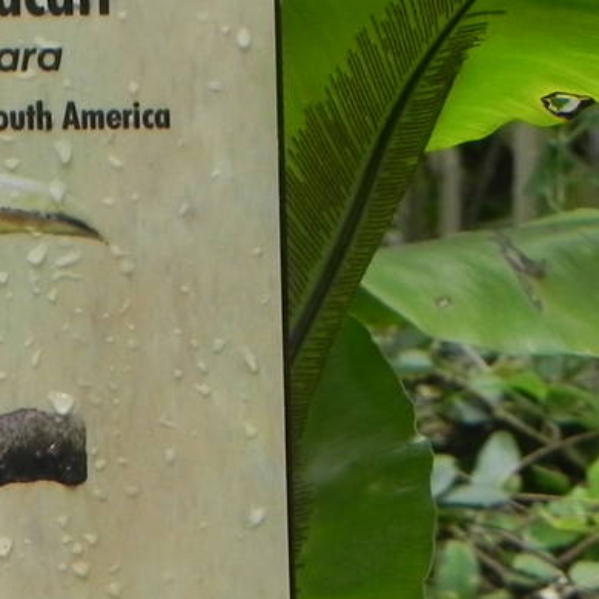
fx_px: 9162
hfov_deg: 3.7
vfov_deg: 3.7
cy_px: 639
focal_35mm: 468
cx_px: -356
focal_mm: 23
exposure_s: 1/110
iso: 160
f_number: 4.5
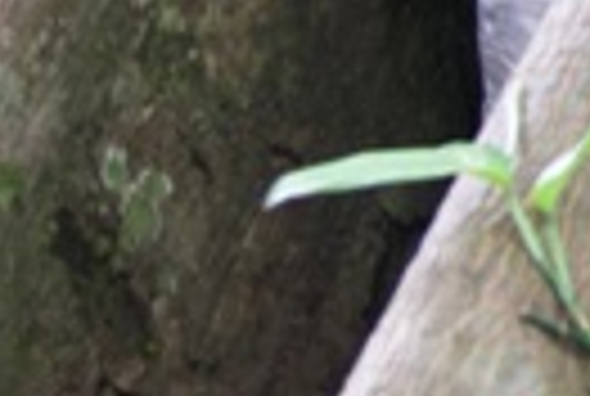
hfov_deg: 6.4
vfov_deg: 4.3
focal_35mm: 312
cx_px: 1261
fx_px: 5125
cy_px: -772
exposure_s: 1/30
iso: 800
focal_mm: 40
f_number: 4
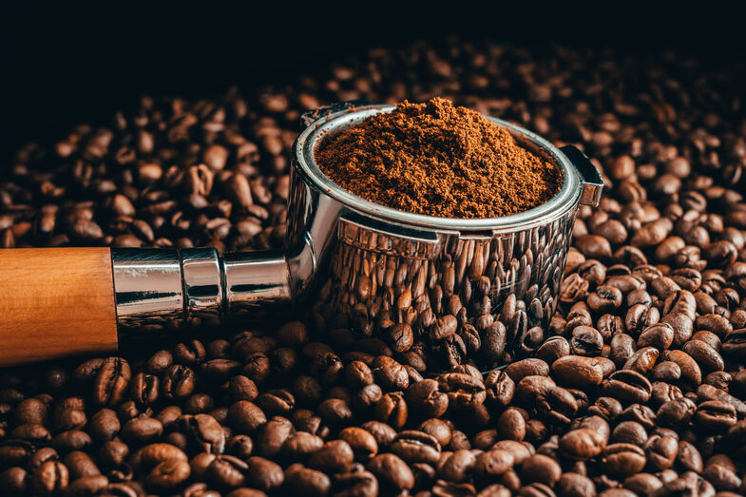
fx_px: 1347
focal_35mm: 65
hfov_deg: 31.0
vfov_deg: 20.9
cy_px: 248
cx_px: 373
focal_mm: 65
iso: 100
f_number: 11
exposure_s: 13
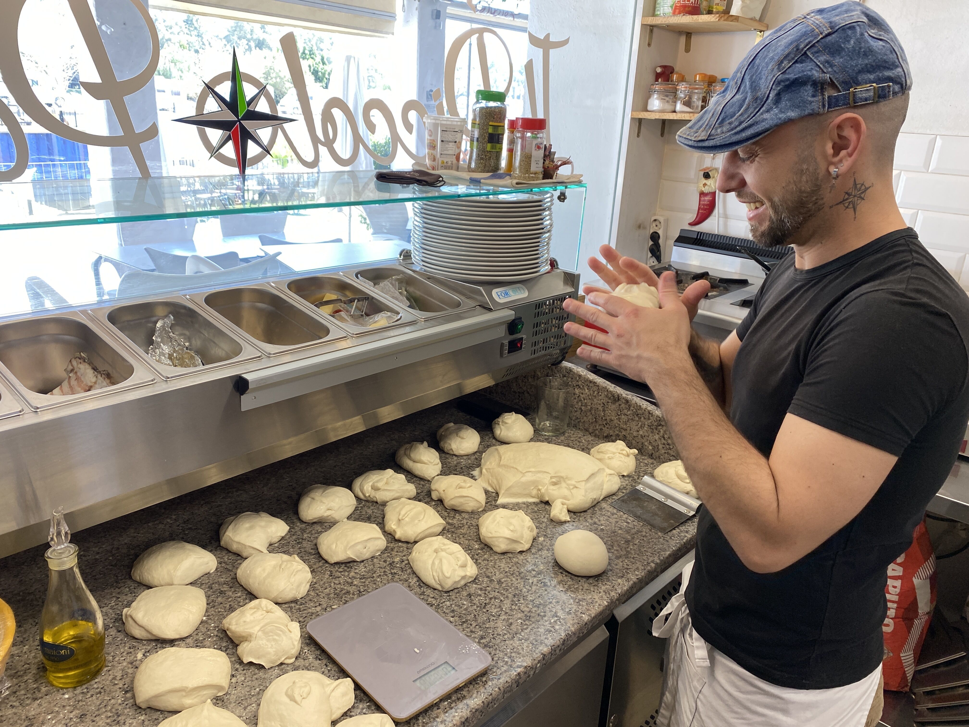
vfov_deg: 53.1
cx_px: 484
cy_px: 364
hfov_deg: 67.3
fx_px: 728
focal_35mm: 26
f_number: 1.8
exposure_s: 1/100
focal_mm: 4.25
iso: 80
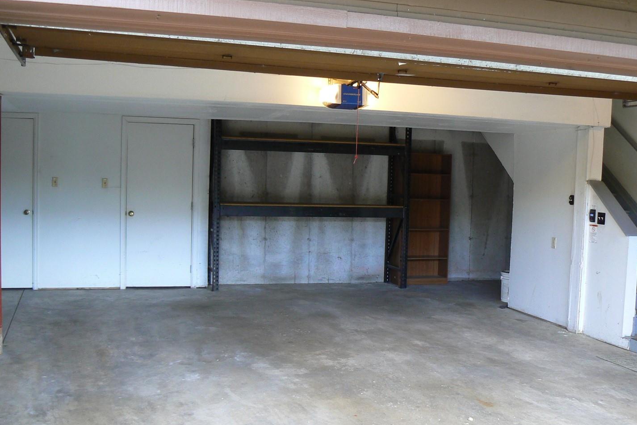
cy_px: 237
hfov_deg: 46.4
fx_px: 743
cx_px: 343
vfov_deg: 31.9
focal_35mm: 42
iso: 125
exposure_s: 1/30
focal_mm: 6
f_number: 2.8
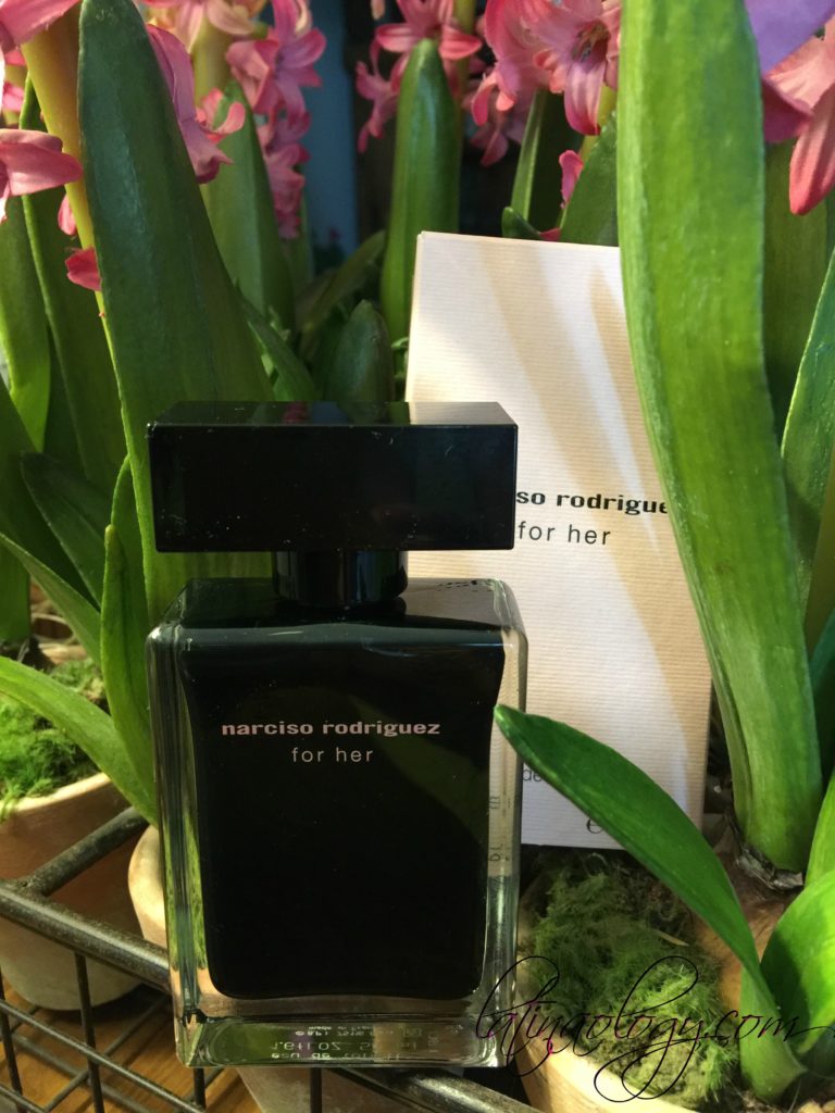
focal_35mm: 29
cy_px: 556
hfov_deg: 48.2
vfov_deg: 61.7
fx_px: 933
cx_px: 418
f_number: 2.2
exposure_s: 1/10
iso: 125
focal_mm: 4.15
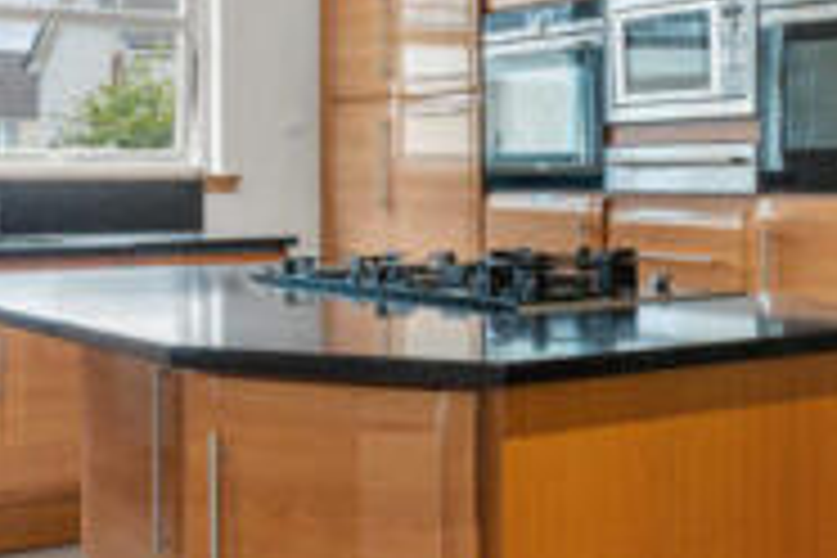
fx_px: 1395
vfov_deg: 22.5
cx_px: 421
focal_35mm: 60
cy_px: 169
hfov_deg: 33.4
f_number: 8
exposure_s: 1/2.5
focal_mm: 17
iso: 320
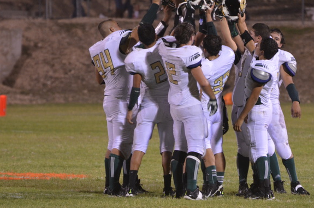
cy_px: 102
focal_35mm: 501
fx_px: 4361
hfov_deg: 4.1
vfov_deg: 2.7
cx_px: 195
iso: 1600
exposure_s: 1/40
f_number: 5.3
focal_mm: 240
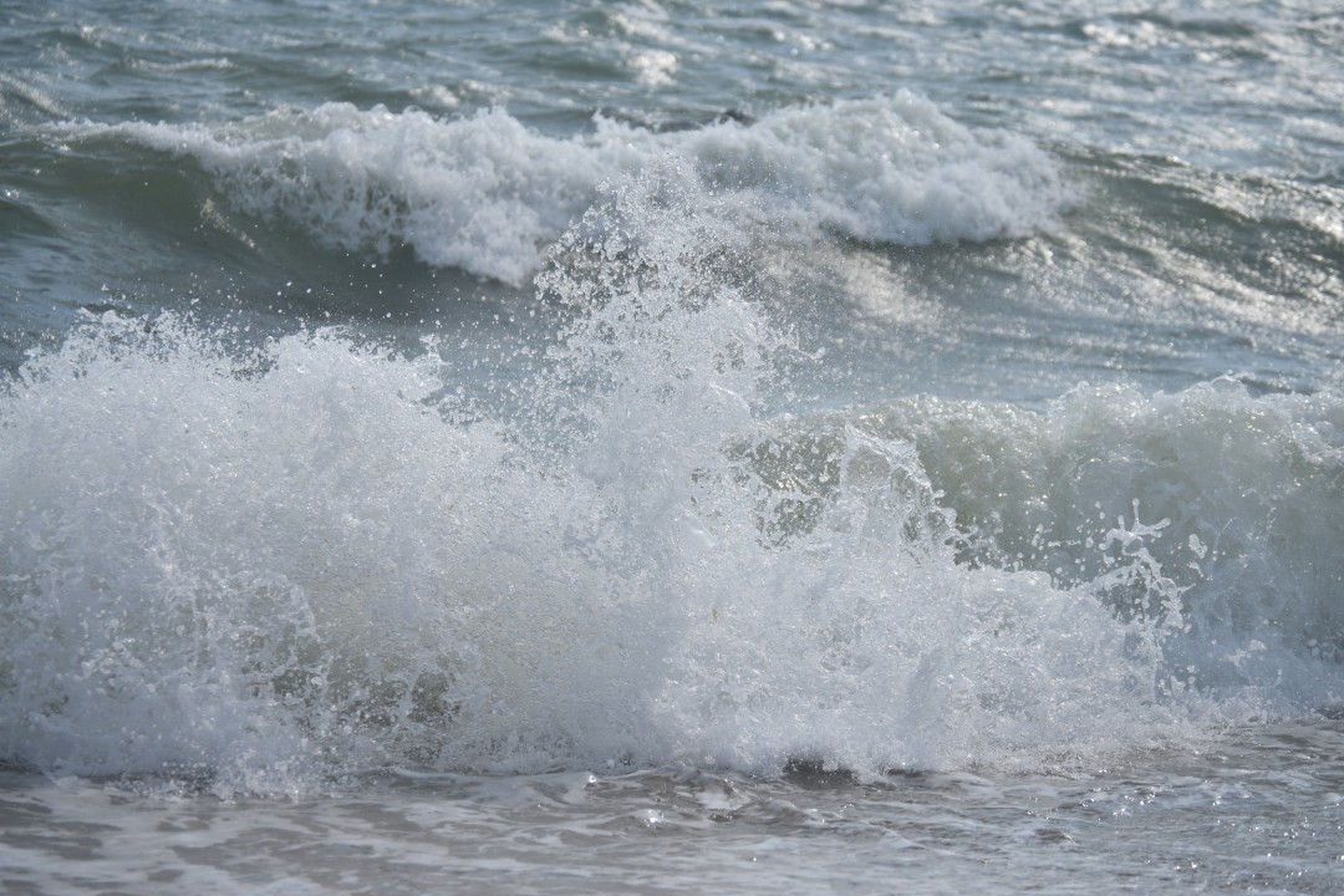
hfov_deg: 18.2
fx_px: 4200
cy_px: 448
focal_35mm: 112
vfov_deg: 12.2
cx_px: 672
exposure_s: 1/4000
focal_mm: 75
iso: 200
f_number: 4.5
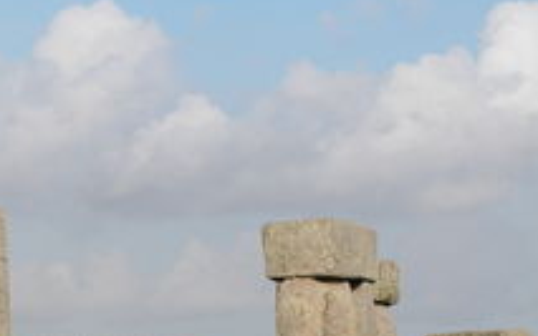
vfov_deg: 4.9
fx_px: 3914
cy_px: 308
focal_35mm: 267
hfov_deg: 7.8
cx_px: 53
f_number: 6.1
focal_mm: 34.7
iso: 100
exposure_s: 1/463
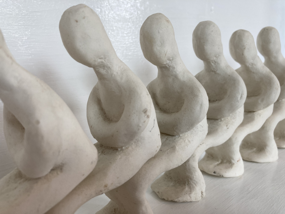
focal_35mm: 28
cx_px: 142
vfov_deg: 49.7
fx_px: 231
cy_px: 107
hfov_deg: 63.4
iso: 40
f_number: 1.8
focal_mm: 3.99
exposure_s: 1/120
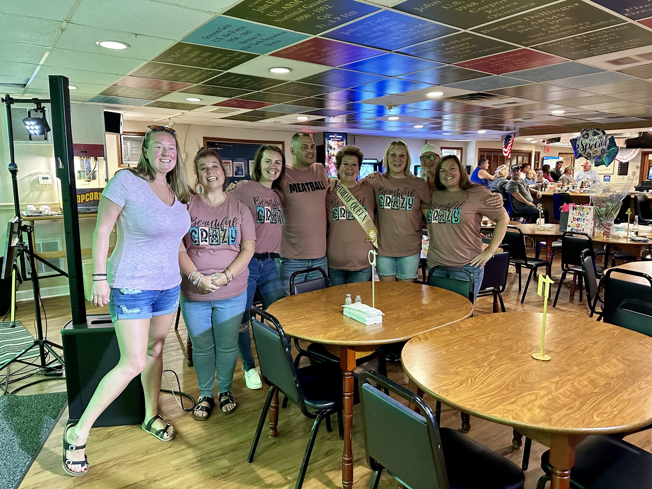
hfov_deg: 71.6
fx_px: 452
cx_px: 326
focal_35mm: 24
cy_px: 244
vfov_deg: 56.8
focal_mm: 6.86
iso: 1000
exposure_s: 1/40
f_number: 1.78
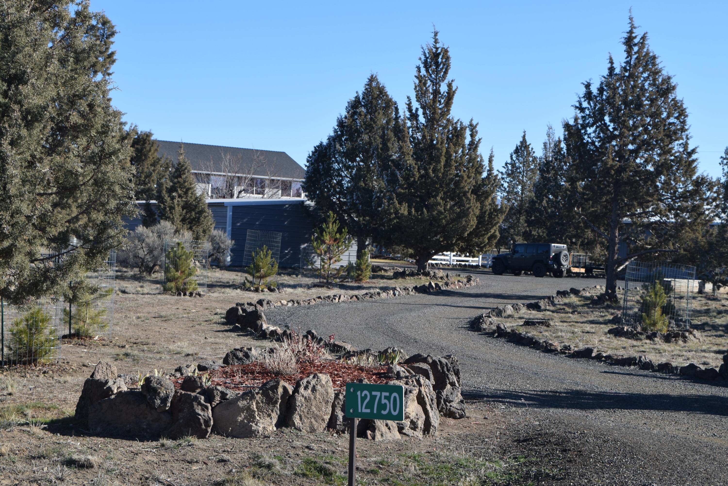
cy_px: 243
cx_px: 364
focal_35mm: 69
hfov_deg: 29.2
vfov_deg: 19.7
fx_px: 1395
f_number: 9
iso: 200
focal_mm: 46
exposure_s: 1/400
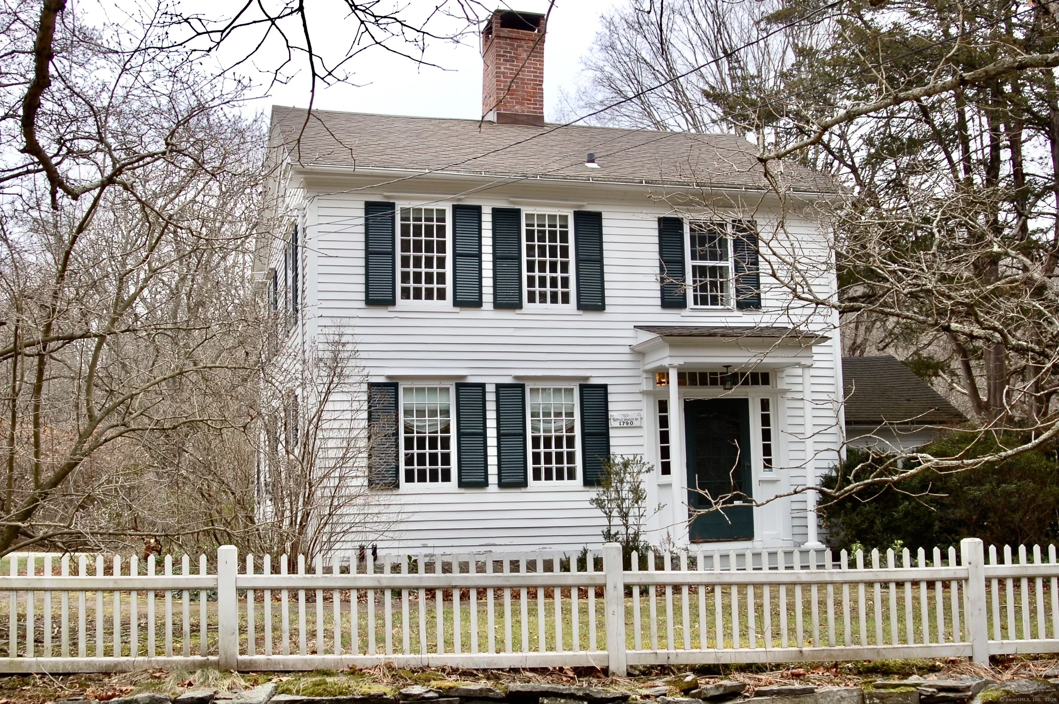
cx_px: 530
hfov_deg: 46.4
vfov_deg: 31.8
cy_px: 352
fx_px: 1234
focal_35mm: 42
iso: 200
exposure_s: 1/125
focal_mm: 28
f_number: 5.6
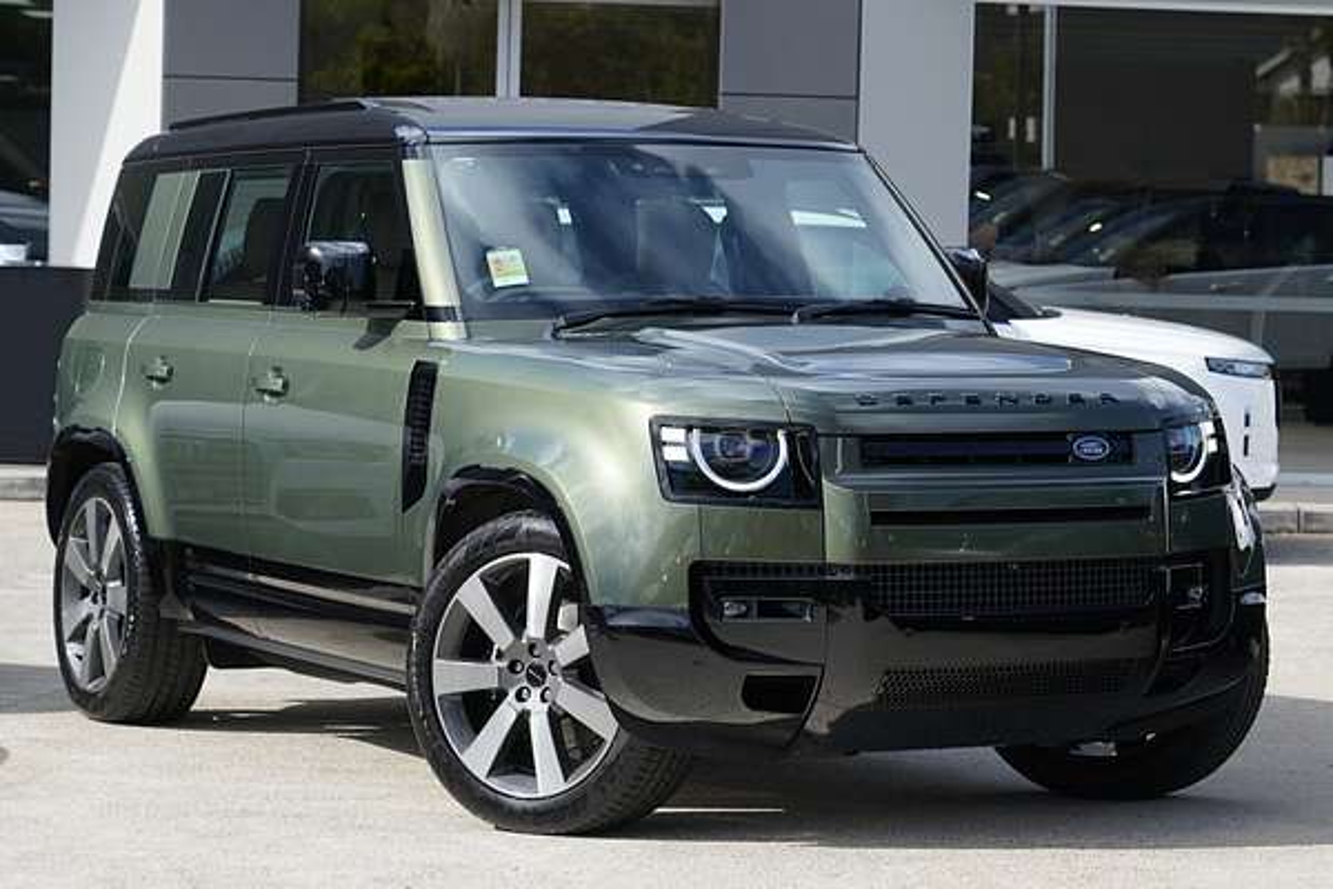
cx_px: 666
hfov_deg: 22.4
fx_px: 3369
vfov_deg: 15.0
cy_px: 444
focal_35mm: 91
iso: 1000
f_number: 5.6
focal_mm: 91
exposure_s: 1/100
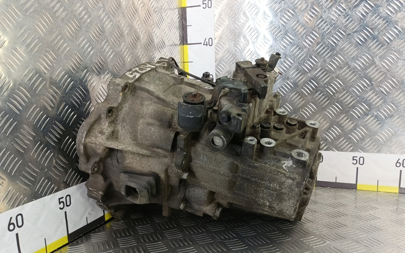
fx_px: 276
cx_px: 206
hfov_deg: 72.6
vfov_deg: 49.0
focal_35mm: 25
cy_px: 149
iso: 130
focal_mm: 4.11
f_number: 1.6
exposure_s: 1/50
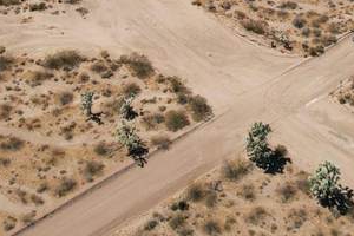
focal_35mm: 94
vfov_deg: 12.8
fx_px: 924
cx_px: 262
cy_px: -224
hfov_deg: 21.5
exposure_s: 1/2500
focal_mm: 8.38
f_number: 2.8
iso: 100
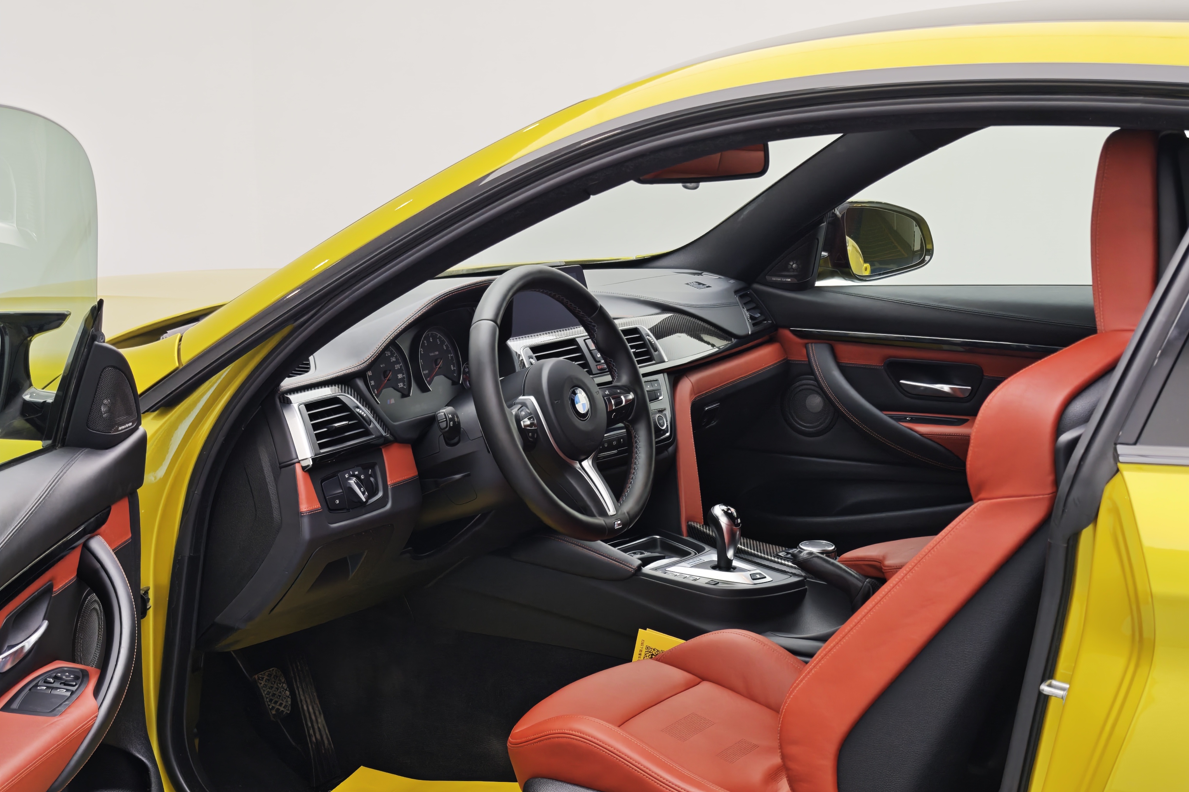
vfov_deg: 20.9
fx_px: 2114
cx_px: 596
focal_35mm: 64
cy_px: 671
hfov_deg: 31.4
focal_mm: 8.72
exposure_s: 1/100
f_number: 1.63
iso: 64
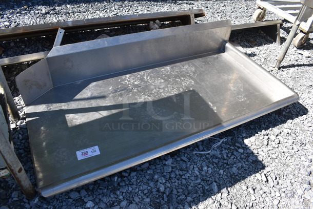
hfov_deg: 67.3
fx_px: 235
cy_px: 104
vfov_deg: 48.0
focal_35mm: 27
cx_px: 156
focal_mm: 18
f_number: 7.1
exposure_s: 1/320
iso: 200
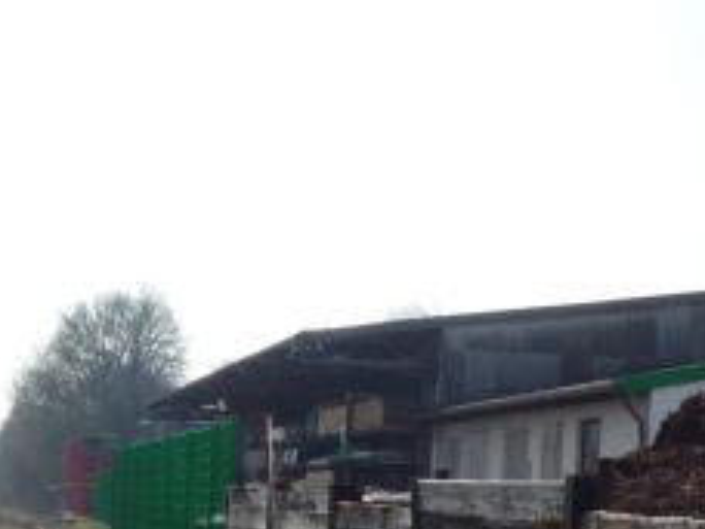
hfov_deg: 21.6
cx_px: 186
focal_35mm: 90
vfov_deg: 16.1
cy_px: 529
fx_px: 1833
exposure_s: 1/500
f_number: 5.6
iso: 100
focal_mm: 5.2
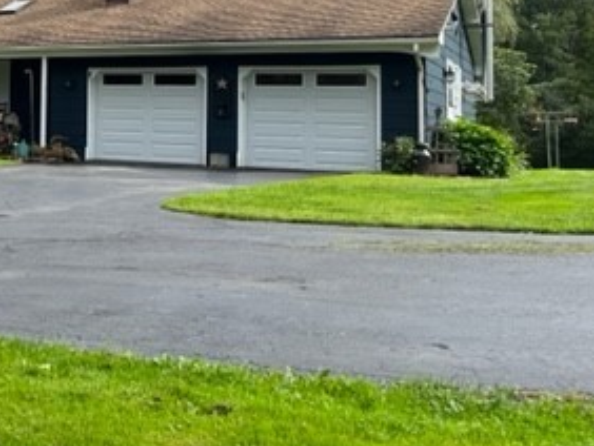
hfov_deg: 30.2
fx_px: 1013
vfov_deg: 24.3
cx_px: -15
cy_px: 63
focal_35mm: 59
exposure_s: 1/3215
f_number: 1.6
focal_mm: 5.1
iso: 50
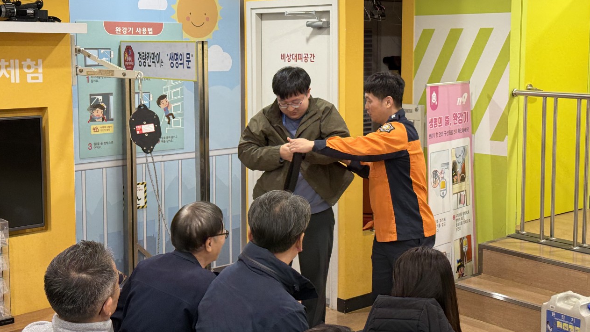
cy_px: 126
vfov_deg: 22.6
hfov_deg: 39.2
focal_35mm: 53
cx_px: 295
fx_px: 829
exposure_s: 1/60
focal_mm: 6.76
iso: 100
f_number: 1.78
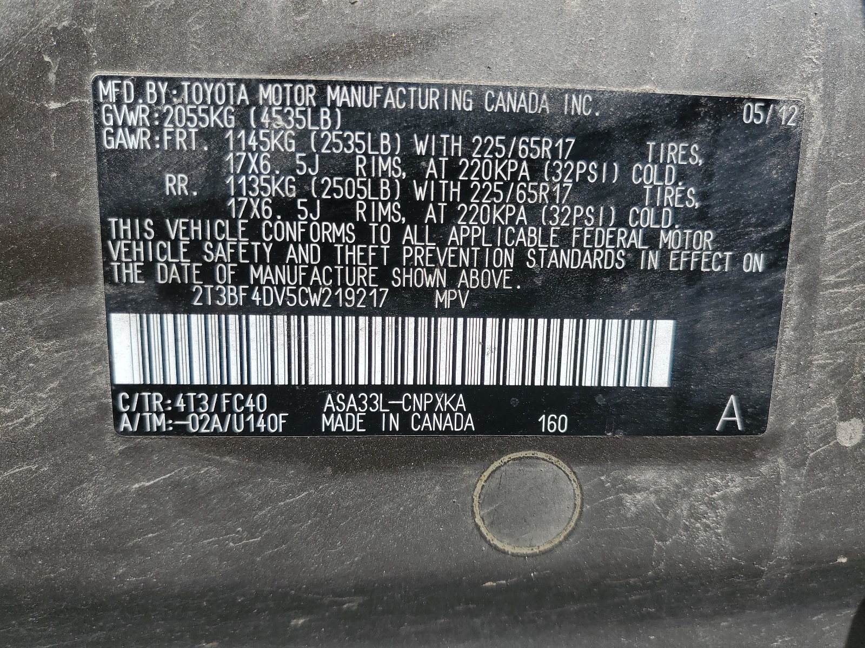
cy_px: 324
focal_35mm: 26
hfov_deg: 67.3
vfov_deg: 53.1
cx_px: 432
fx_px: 650
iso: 50
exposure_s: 1/1667
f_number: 1.5
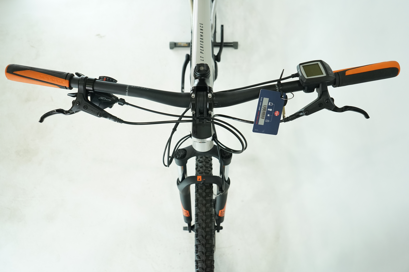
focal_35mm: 28
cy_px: 136
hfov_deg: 65.5
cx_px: 204
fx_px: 318
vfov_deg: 46.4
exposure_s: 1/200
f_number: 5.6
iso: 1600
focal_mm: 28
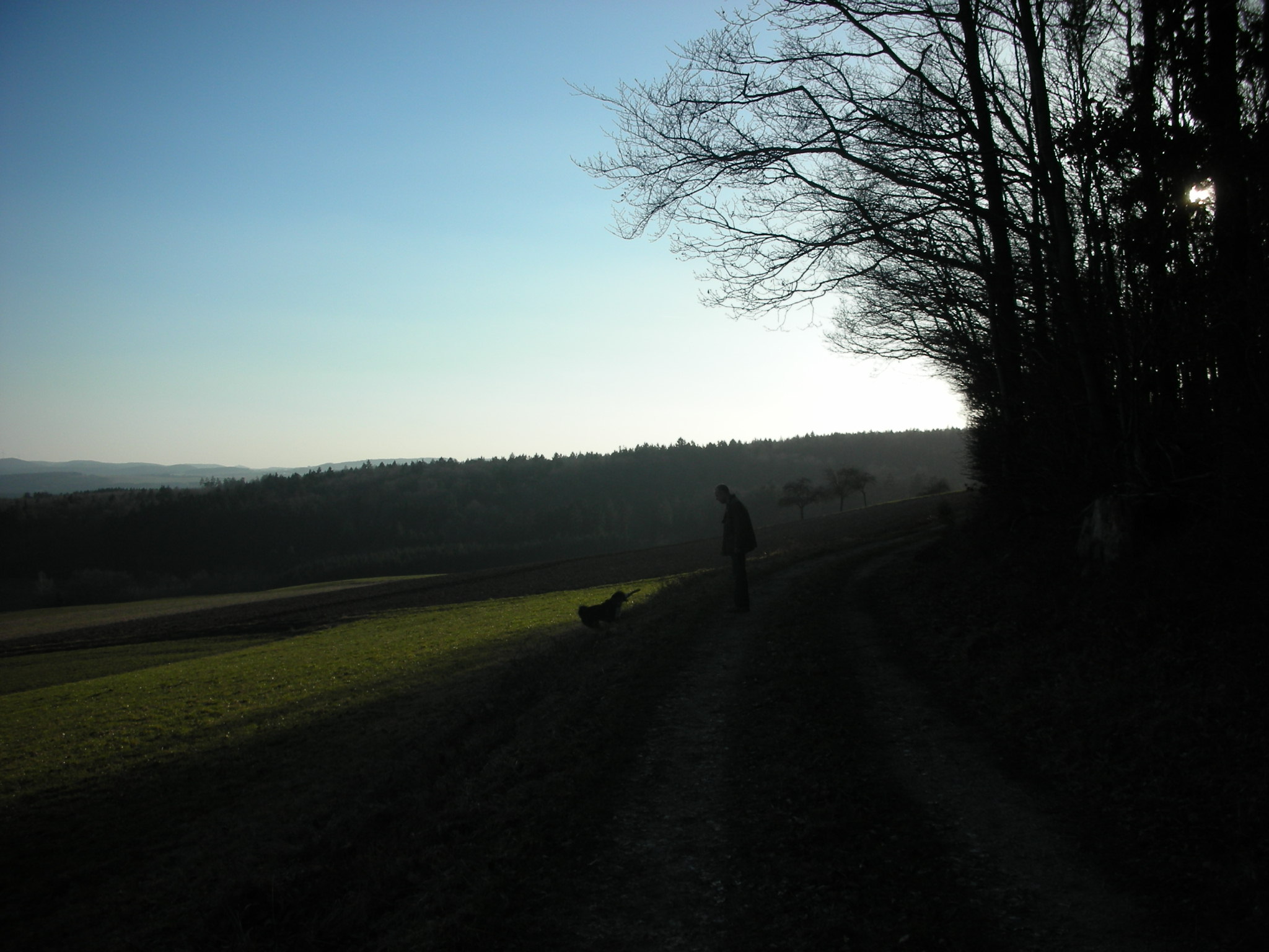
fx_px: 1283
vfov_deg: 40.7
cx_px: 634
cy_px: 476
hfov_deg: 52.6
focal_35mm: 35
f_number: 8.5
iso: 50
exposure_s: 1/130
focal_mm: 5.8
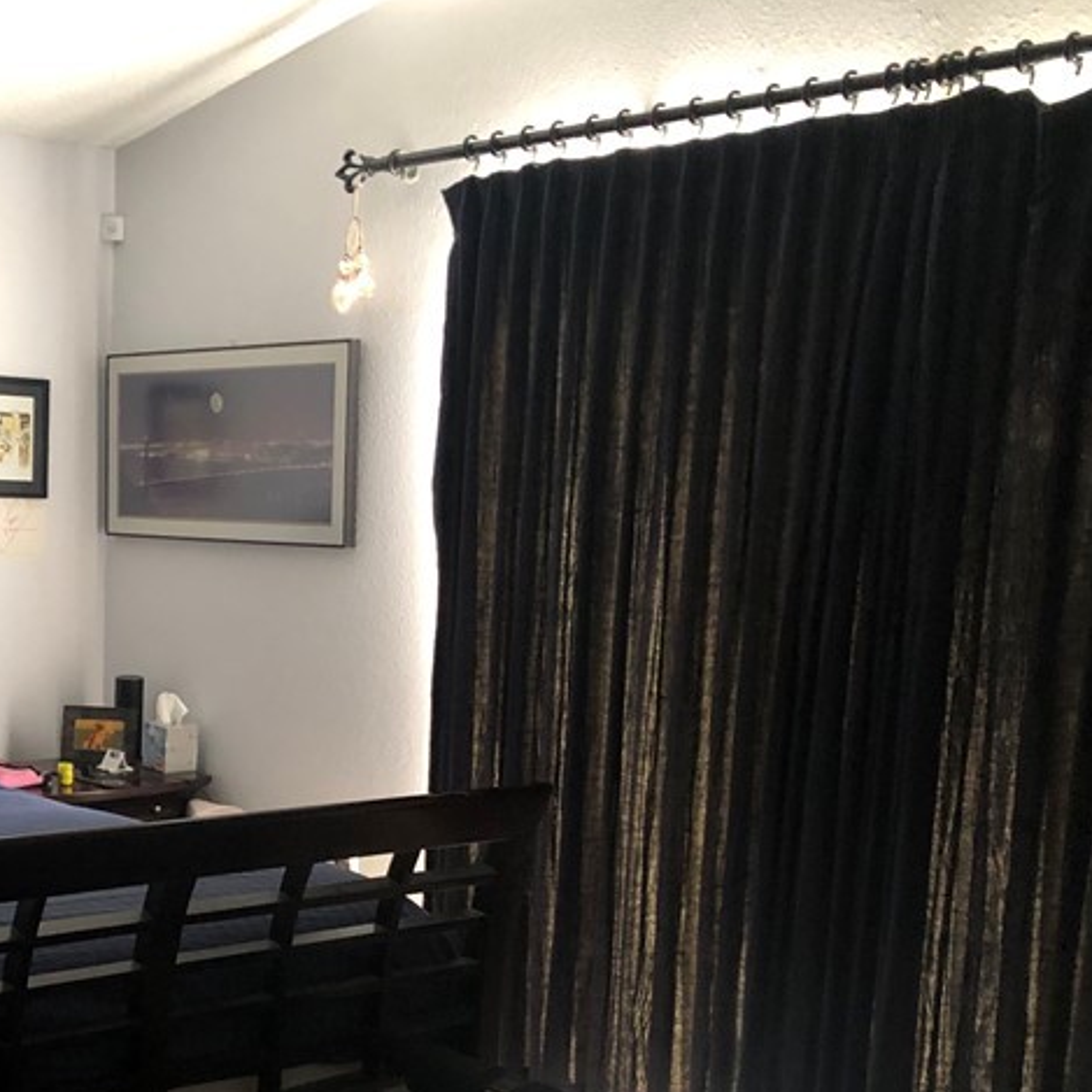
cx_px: 130
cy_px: 771
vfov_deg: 31.3
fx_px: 1927
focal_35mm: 54
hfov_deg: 30.4
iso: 80
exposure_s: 1/7
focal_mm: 3.99
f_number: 1.8
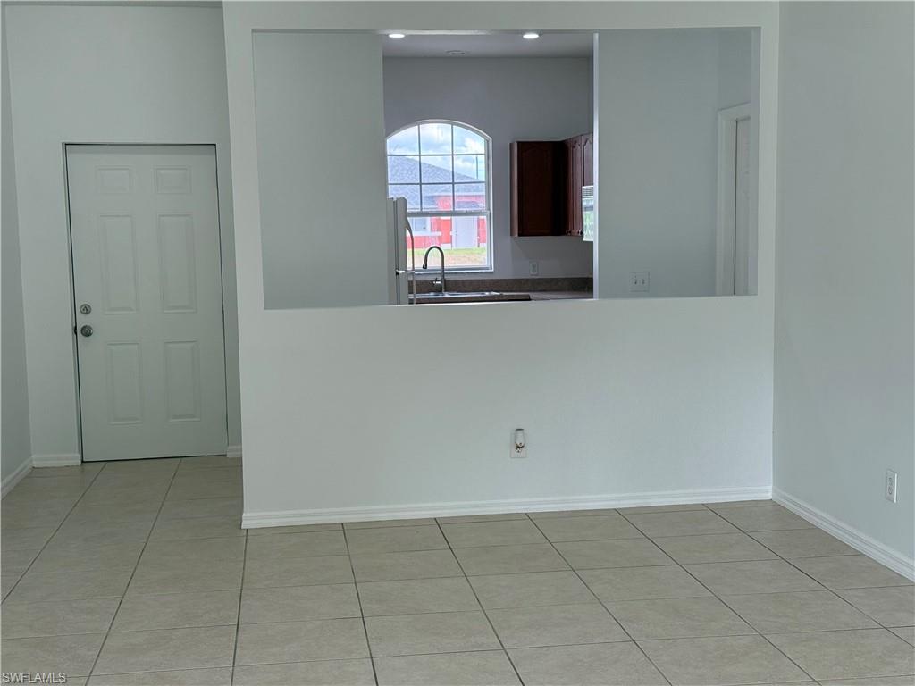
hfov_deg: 39.7
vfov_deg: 30.3
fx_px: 1269
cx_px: 458
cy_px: 343
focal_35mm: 48
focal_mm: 6.76
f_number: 1.78
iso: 100
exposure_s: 1/243
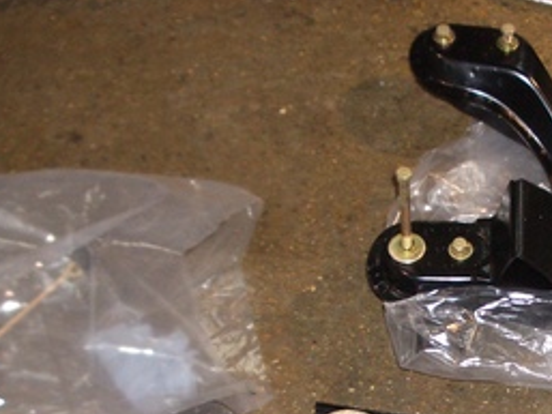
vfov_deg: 16.6
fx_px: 1388
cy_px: 435
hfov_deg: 22.2
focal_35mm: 87
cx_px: 453
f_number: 2.6
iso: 200
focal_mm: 5.8
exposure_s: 1/60
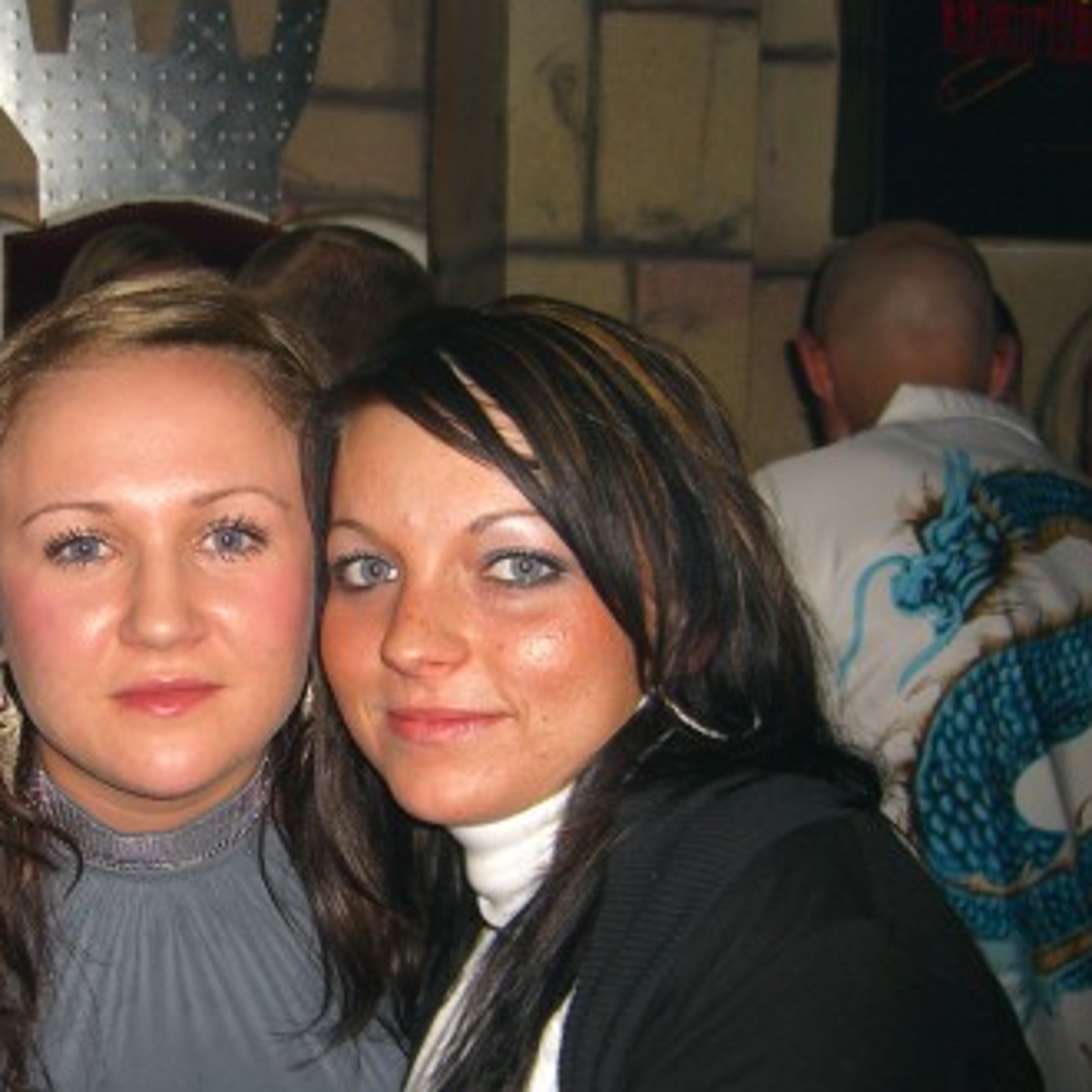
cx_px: 242
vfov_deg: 28.1
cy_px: 675
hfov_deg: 27.7
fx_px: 2177
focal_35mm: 61
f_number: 2.8
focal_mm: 7.9
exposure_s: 1/60
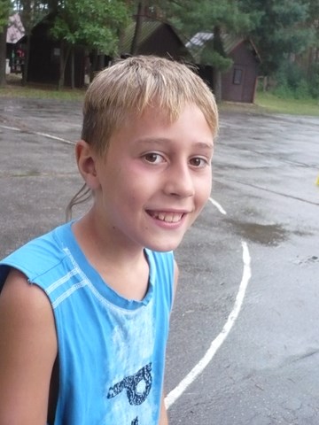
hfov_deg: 32.9
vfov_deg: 42.9
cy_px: 212
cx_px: 160
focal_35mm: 44
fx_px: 541
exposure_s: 1/160
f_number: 2.8
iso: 400
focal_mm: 5.8
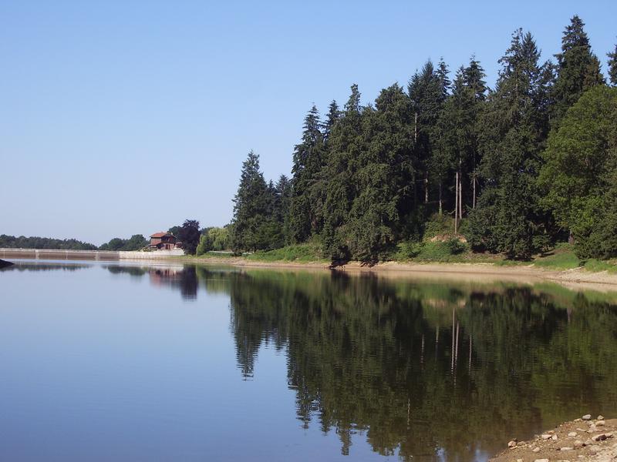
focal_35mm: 74
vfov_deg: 19.9
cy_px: 231
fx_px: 1319
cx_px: 308
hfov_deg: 26.3
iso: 80
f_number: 6.2
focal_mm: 12.2
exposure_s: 1/320
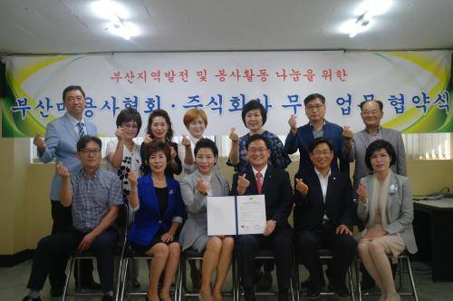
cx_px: 226
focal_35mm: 38
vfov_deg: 35.0
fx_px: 478
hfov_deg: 50.8
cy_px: 150
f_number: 4
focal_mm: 25
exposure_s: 1/40
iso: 240
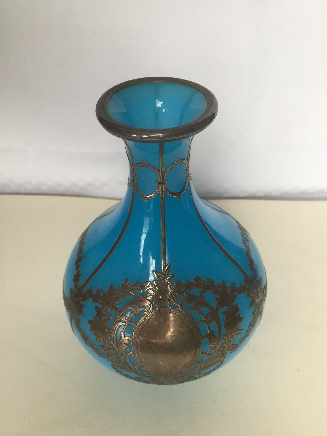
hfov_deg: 48.2
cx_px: 164
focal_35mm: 29
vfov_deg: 61.7
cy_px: 218
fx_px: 365
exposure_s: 1/30
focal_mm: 4.15
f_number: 2.2
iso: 32
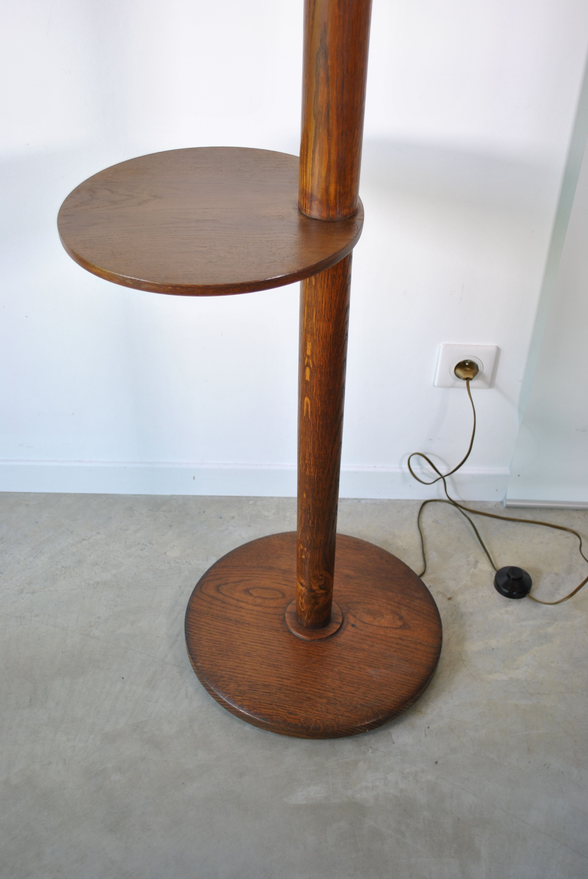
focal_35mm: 42
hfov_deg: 32.0
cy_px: 440
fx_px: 1026
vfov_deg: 46.3
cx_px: 294
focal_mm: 28
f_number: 4.5
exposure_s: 1/50
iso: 200
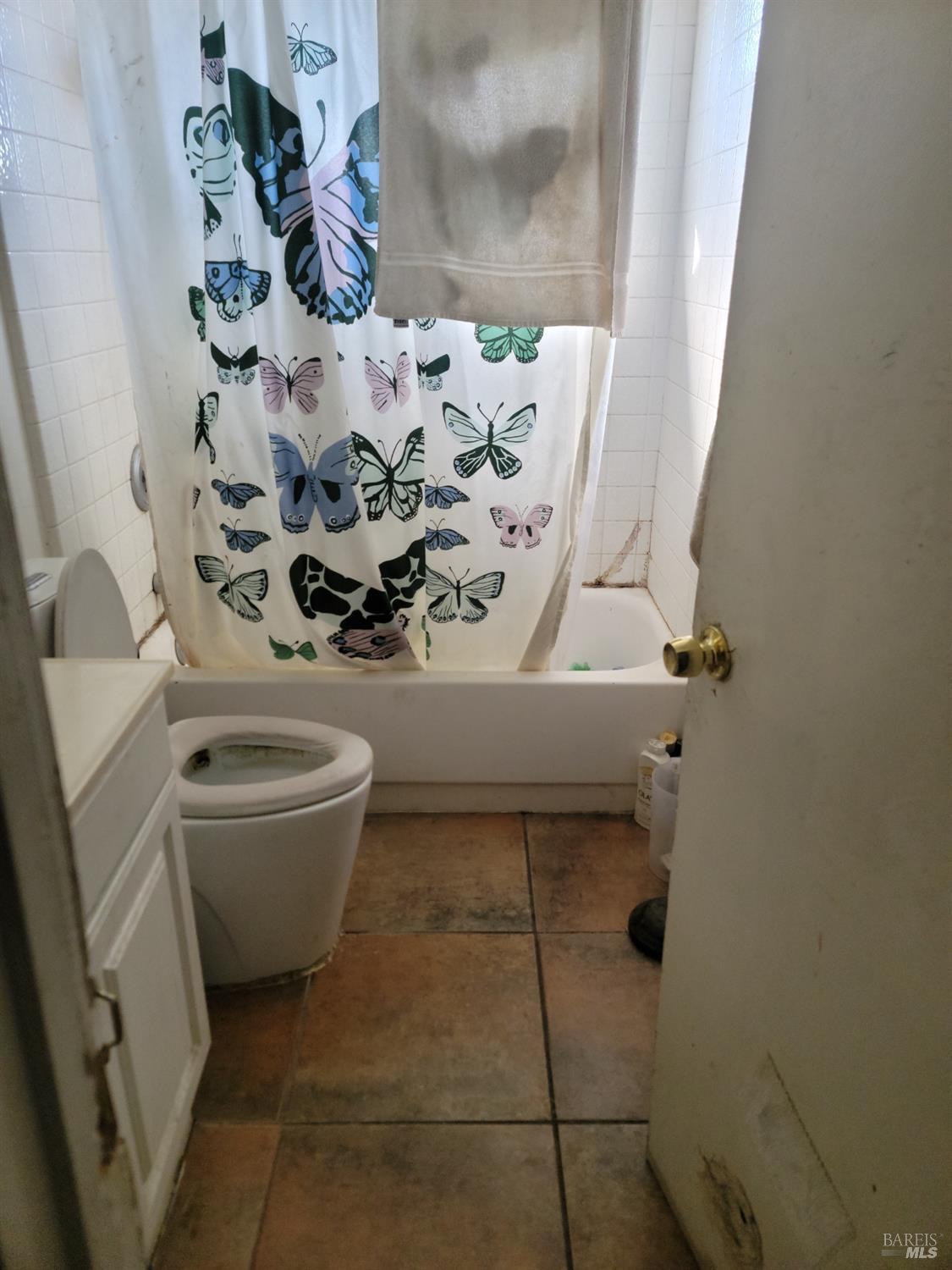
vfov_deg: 69.4
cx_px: 476
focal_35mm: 25
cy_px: 635
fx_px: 917
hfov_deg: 54.9
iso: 200
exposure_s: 1/60
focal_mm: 7
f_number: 1.8
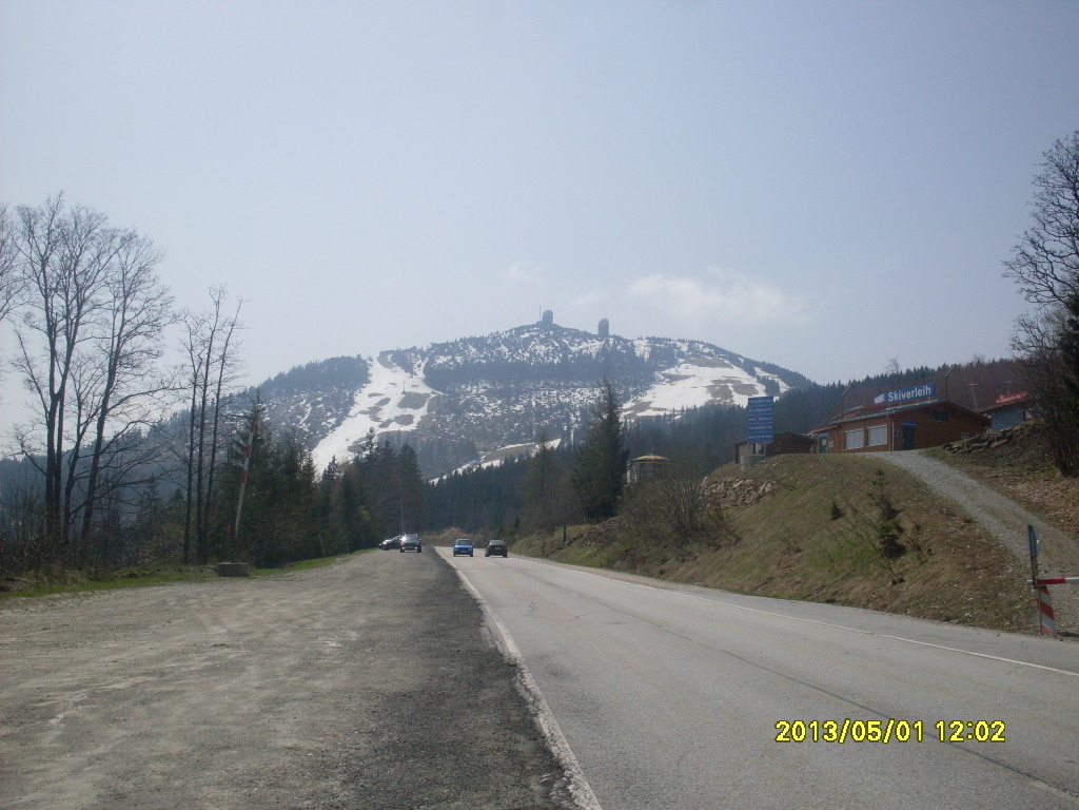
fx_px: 1184
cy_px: 405
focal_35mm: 38
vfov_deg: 37.7
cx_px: 540
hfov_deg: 49.0
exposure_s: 1/500
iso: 80
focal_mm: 6.3
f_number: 8.4
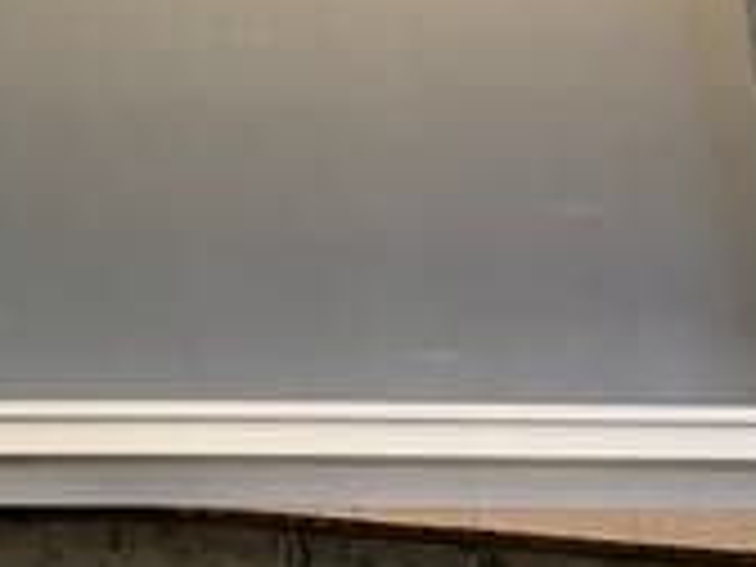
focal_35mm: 92
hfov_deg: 21.0
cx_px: 144
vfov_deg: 15.3
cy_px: -187
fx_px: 2009
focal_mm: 3.3
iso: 160
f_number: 2.4
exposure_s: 1/50
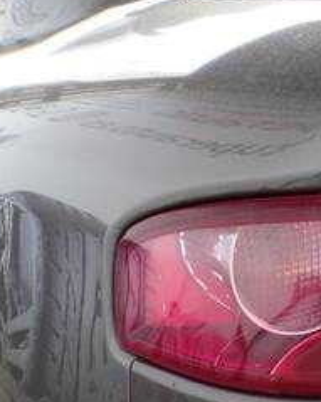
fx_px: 559
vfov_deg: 38.9
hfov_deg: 28.3
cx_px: 376
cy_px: 281
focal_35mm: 47
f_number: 4.4
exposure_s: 1/56
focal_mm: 4.3
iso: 100
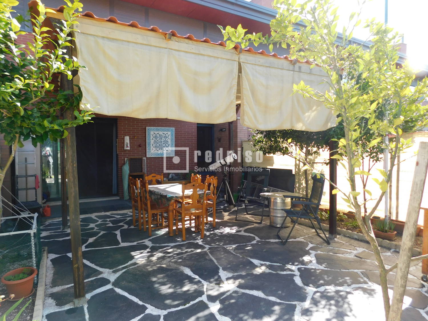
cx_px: 214
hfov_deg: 73.9
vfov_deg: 58.9
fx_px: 284
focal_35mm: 23
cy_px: 160
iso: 125
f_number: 3
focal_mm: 4
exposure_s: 1/250
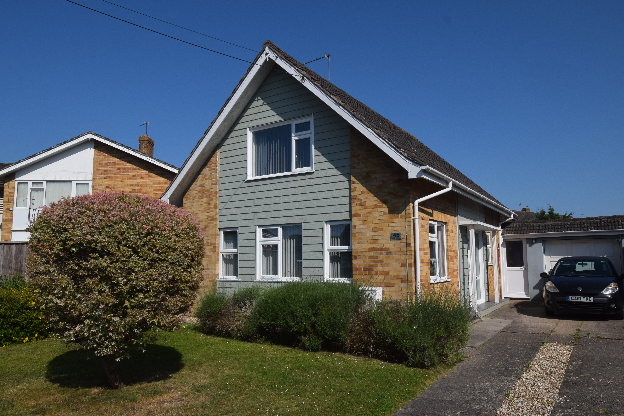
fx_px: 416
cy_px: 220
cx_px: 316
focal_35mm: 24
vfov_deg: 53.1
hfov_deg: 73.7
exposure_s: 1/500
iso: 200
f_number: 11
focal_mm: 14
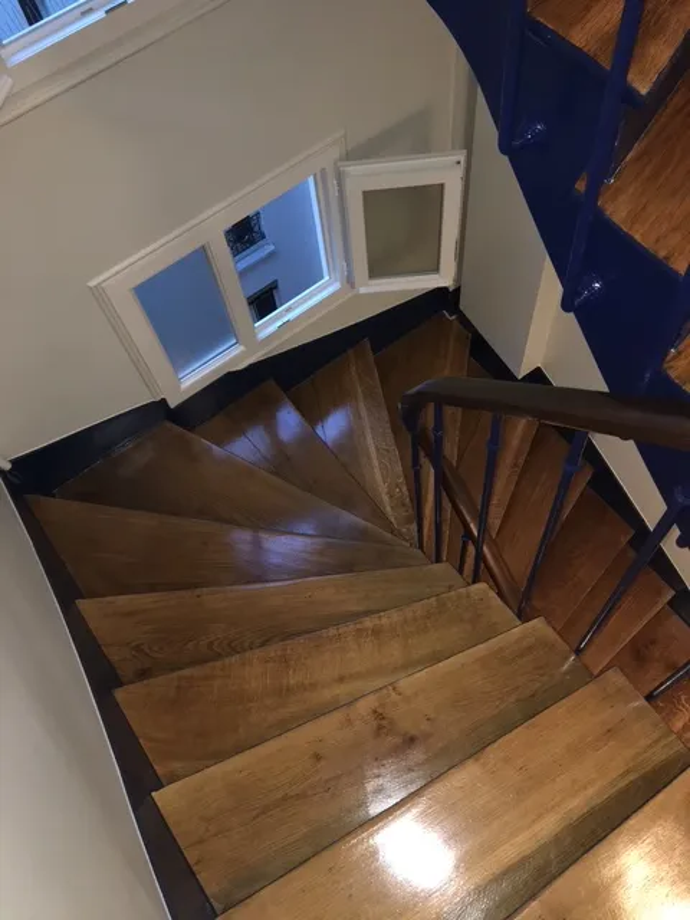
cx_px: 345
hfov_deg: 48.2
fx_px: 771
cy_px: 460
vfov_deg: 61.7
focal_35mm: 29
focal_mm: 4.15
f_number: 2.2
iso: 160
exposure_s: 1/17
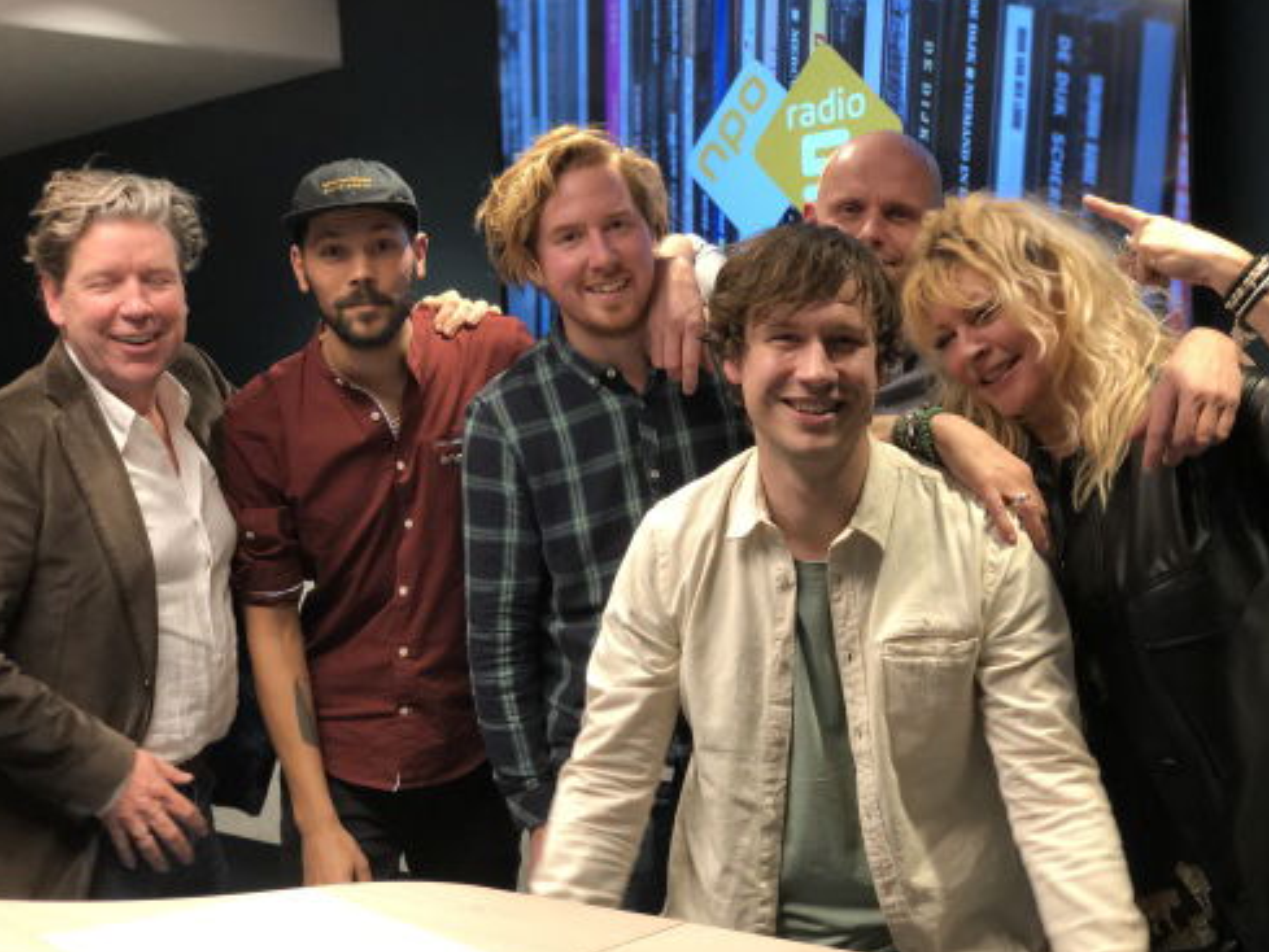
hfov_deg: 36.2
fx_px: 1943
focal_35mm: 53
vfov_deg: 27.5
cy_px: 476
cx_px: 633
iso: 80
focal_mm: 6
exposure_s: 1/50
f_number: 2.4
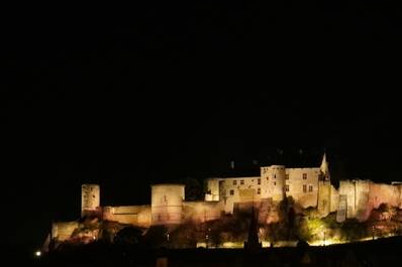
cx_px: 511
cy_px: 298
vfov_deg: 13.8
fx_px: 1083
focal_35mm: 97
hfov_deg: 19.5
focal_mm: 22
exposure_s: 1/2
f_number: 6.3
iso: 2500
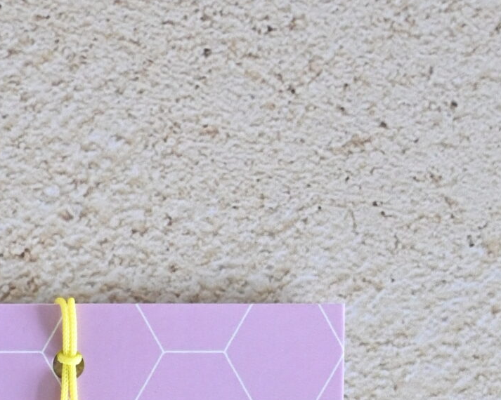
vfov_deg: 10.0
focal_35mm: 147
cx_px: 41
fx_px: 2174
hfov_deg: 13.0
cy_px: 712
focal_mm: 29
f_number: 4.8
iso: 800
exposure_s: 1/50
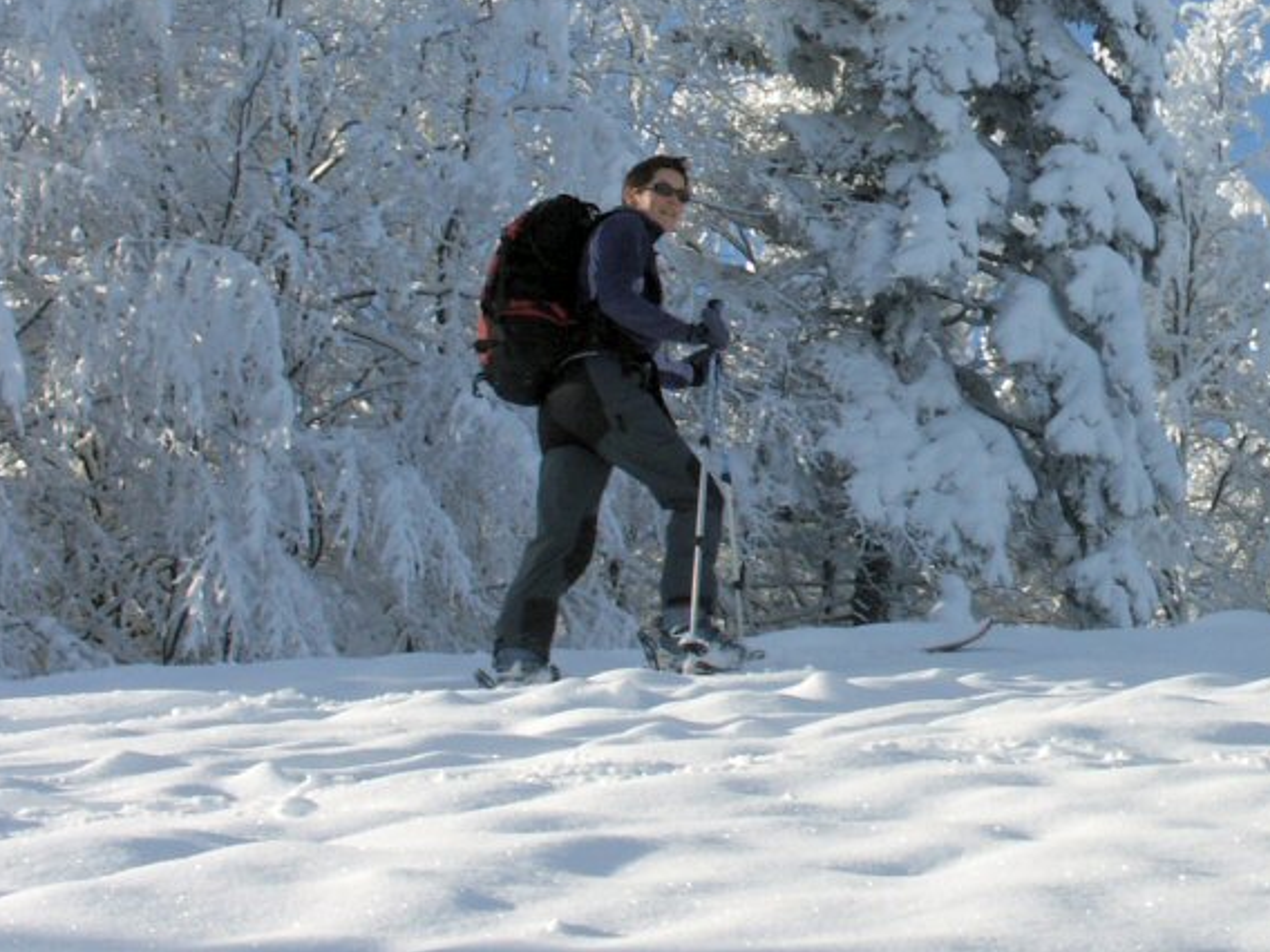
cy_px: 141
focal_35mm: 183
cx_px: 1217
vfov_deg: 8.1
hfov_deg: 10.7
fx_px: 6714
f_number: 7.1
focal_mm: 19.86
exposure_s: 1/320
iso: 64
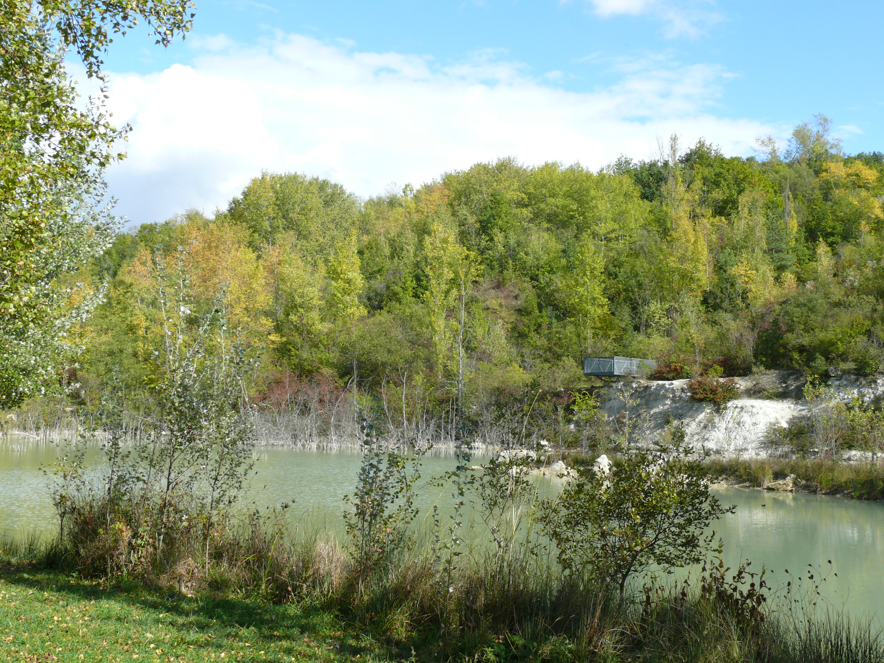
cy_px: 332
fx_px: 1226
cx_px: 442
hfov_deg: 39.7
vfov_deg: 30.3
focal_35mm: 48
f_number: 5.6
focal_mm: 9.7
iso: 100
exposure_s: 1/250
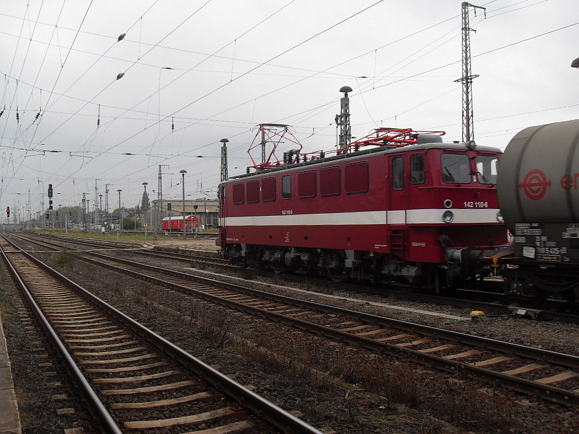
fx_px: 569
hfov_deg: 54.0
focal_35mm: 34
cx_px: 290
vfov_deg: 41.8
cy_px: 217
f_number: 2.8
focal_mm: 6.3
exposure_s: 1/250
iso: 80
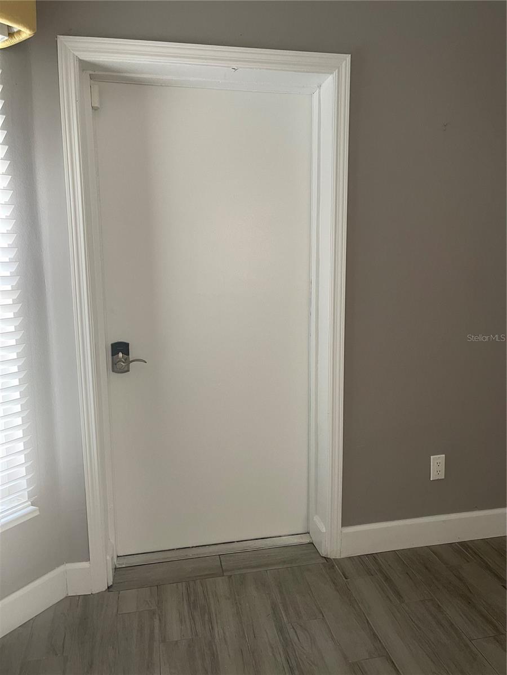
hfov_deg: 53.1
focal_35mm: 26
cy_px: 338
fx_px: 508
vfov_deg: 67.3
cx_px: 254
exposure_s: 1/62
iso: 125
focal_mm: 5.1
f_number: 1.6
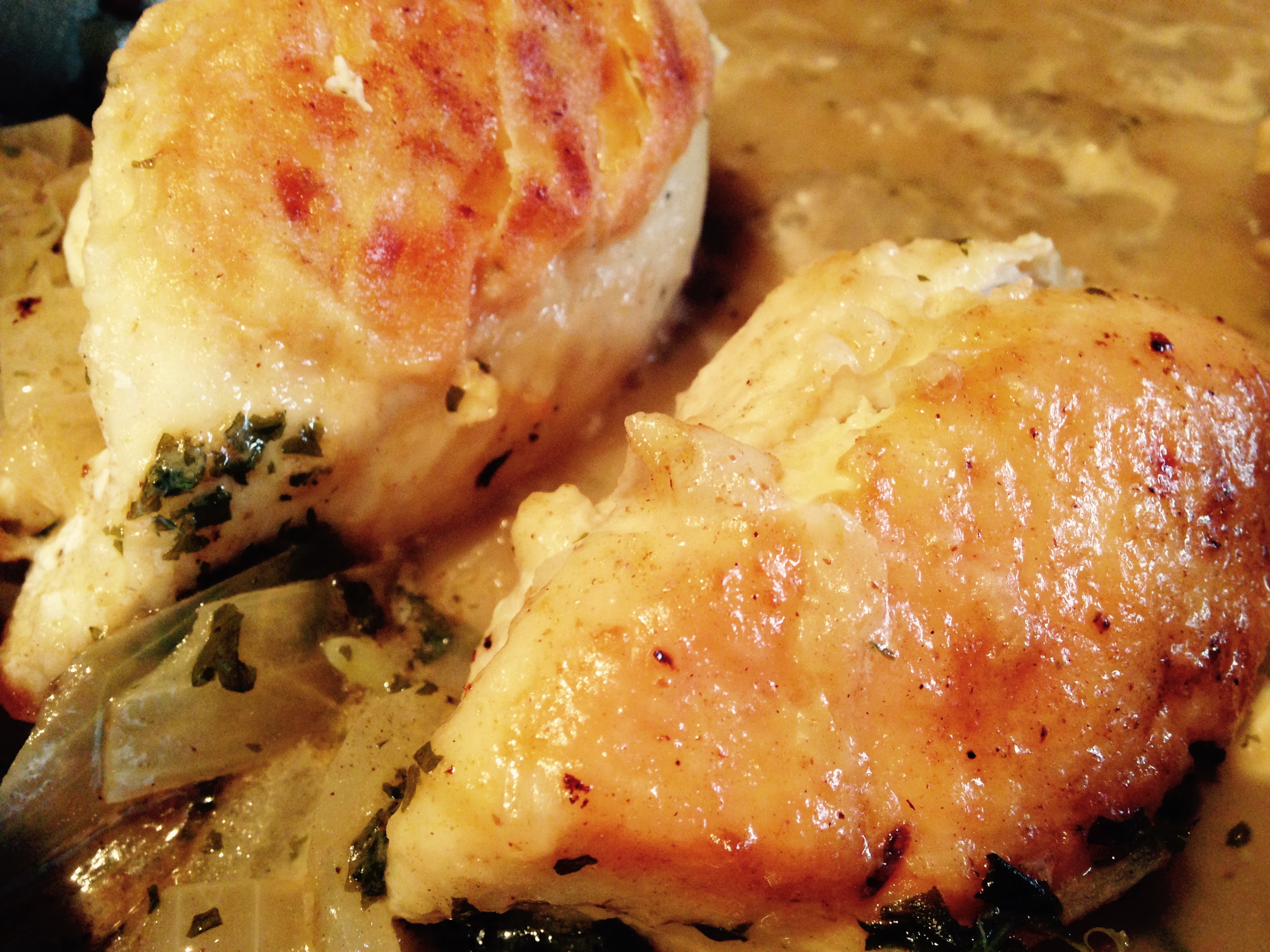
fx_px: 1211
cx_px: 635
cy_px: 476
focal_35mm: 33
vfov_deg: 42.9
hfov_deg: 55.4
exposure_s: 1/20
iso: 200
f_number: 2.4
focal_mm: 4.12
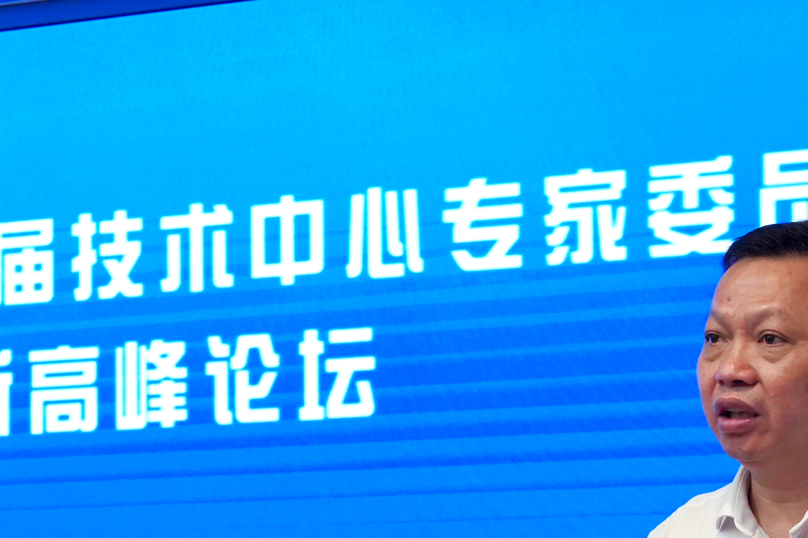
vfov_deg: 7.0
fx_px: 4376
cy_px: 570
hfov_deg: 10.5
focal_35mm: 195
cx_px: 337
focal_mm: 60.1
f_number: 7.1
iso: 3200
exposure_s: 1/200
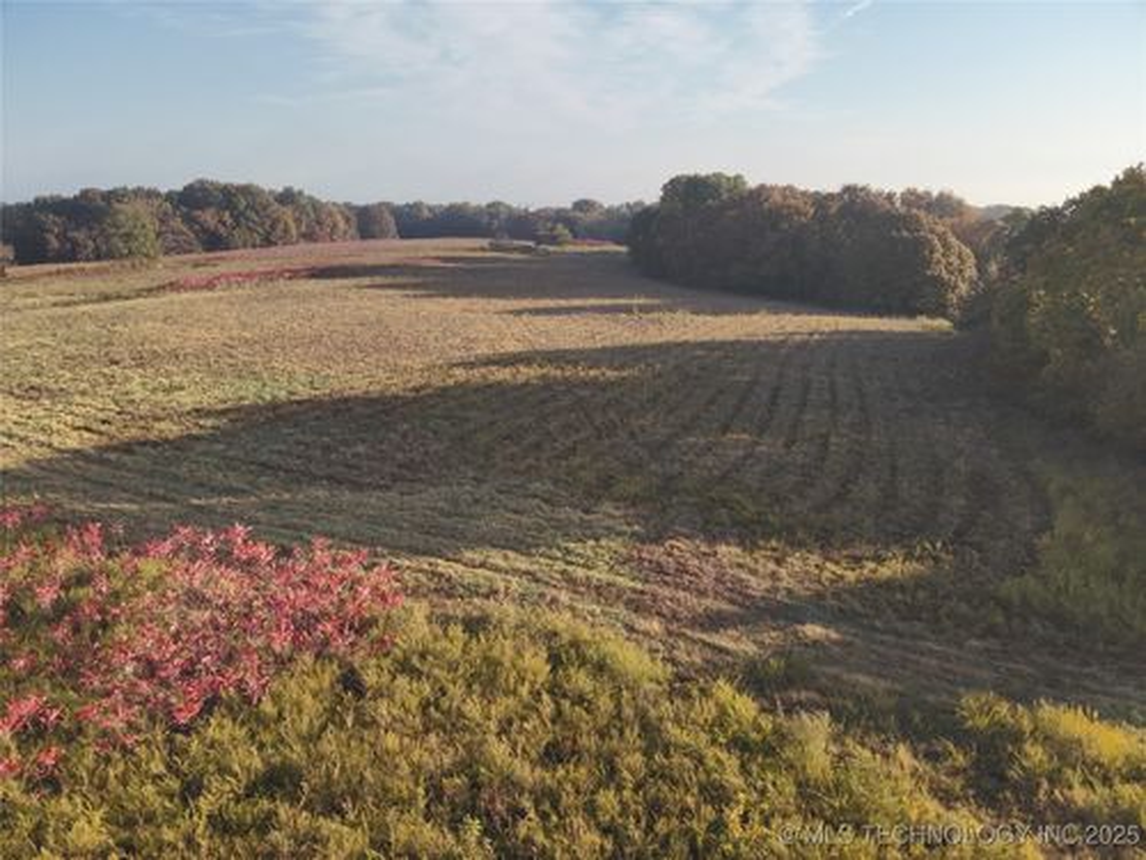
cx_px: 573
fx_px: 795
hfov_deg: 71.6
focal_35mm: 24
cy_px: 430
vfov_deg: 56.8
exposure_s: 1/640
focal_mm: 4.4
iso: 100
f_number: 2.8
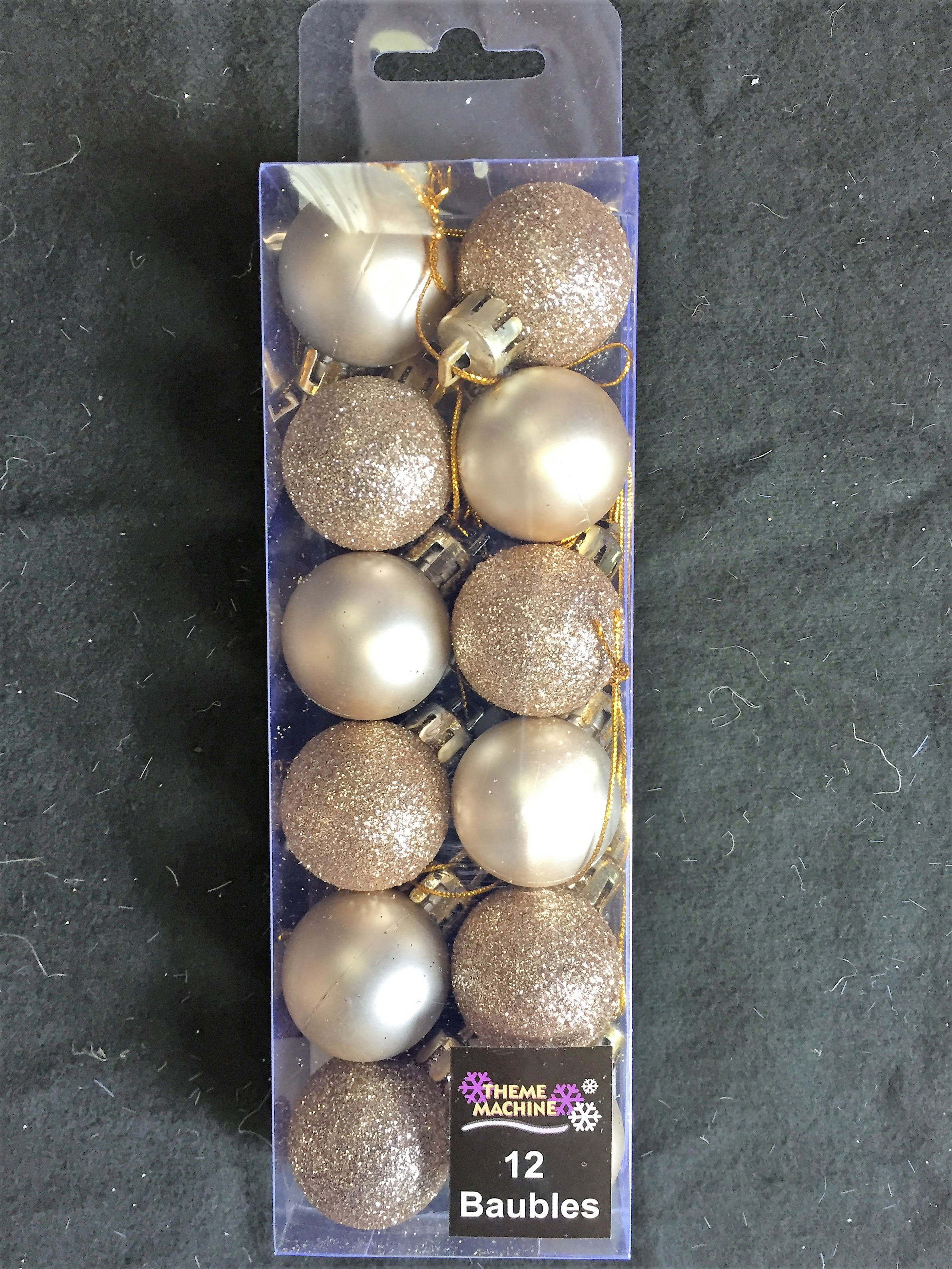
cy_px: 634
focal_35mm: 29
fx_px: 1063
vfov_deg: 61.7
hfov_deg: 48.2
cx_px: 476
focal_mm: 4.15
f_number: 2.2
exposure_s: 1/33
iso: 125
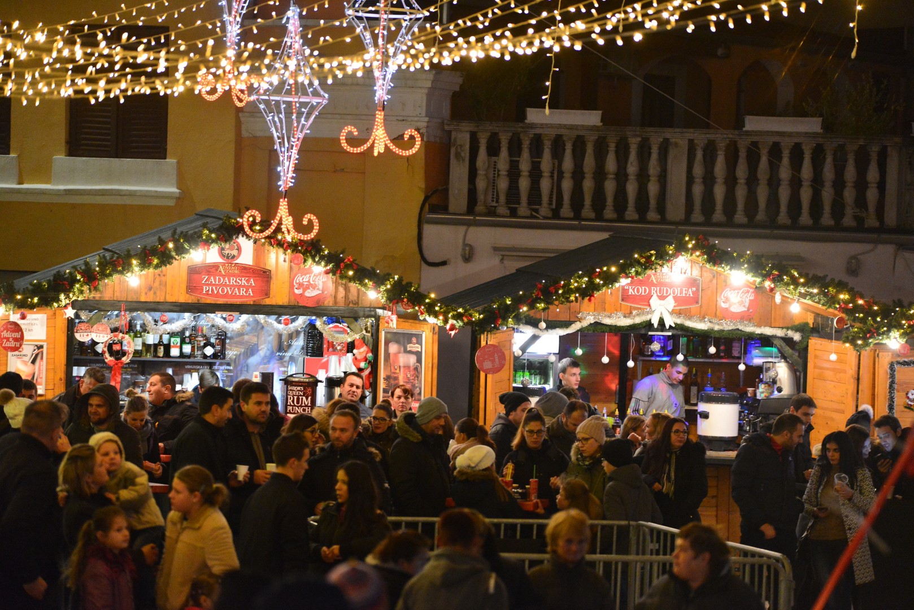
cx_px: 457
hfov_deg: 14.6
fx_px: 3556
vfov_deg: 9.8
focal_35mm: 140
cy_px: 305
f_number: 2.8
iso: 5000
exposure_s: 1/100
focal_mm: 140
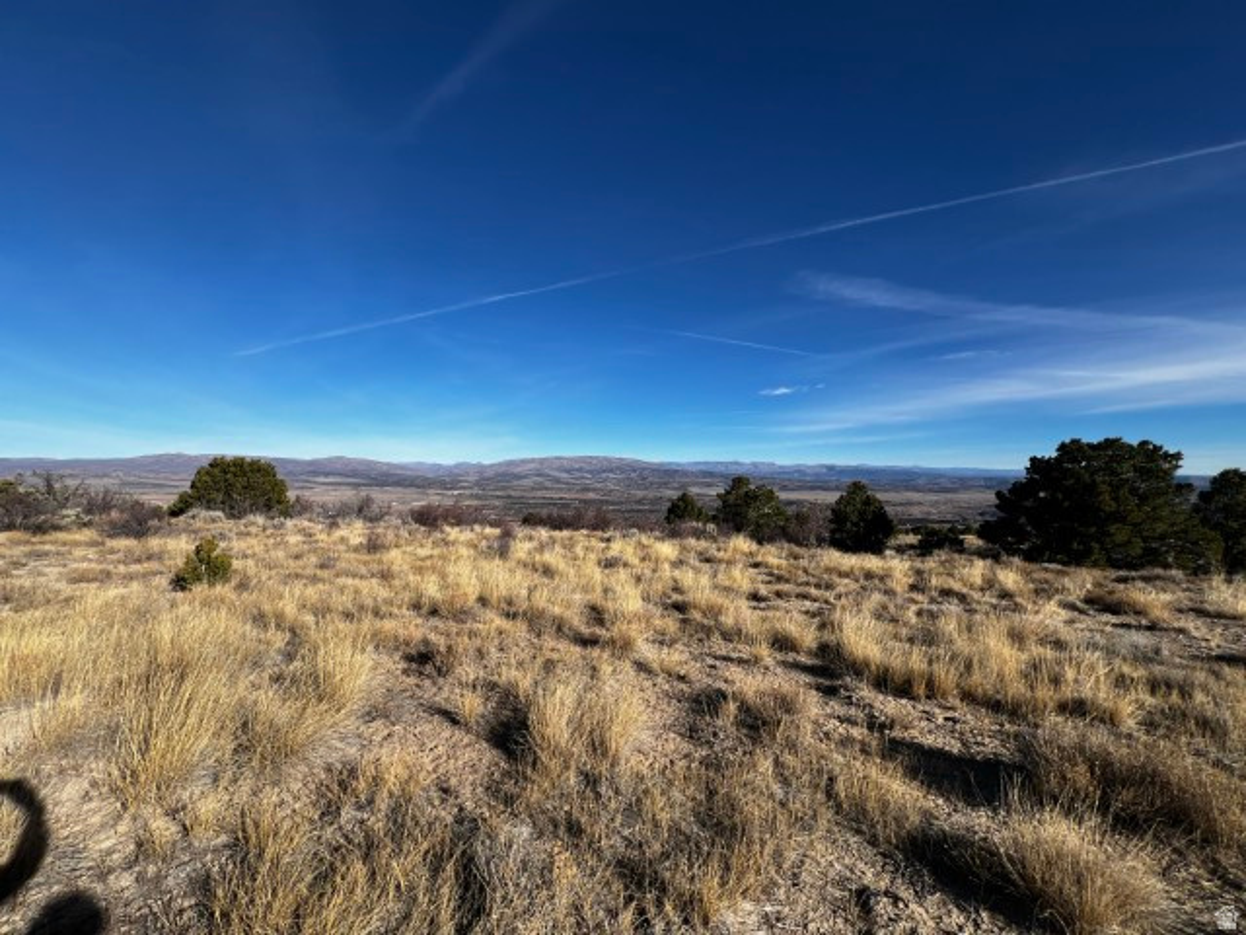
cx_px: 623
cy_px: 468
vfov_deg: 89.9
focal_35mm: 13
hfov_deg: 106.2
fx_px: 468
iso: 32
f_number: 1.8
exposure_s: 1/2053
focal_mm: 1.57
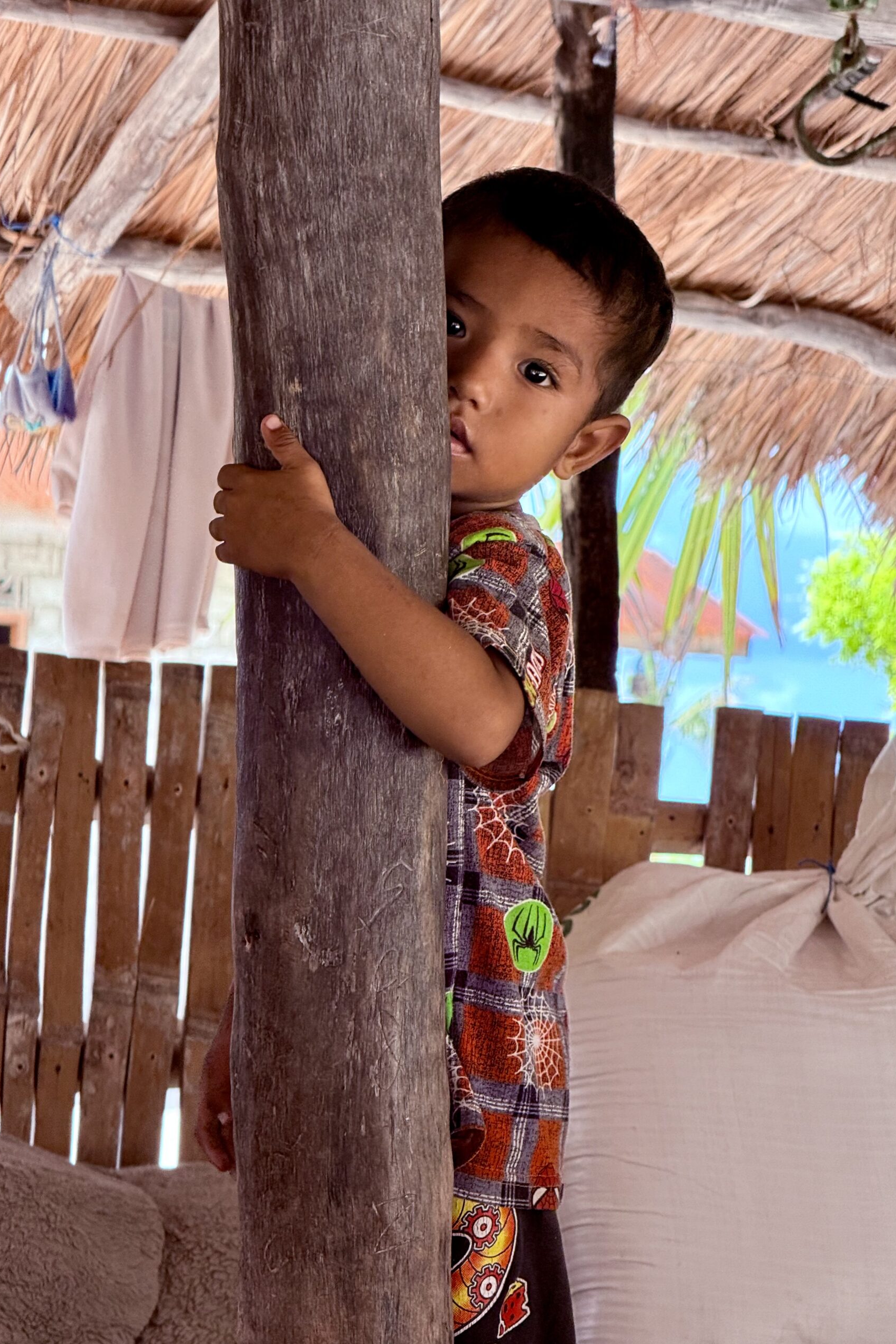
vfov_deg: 16.4
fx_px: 4666
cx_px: 439
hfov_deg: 11.0
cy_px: 673
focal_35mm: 125
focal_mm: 15.66
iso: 64
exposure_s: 1/143
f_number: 2.8
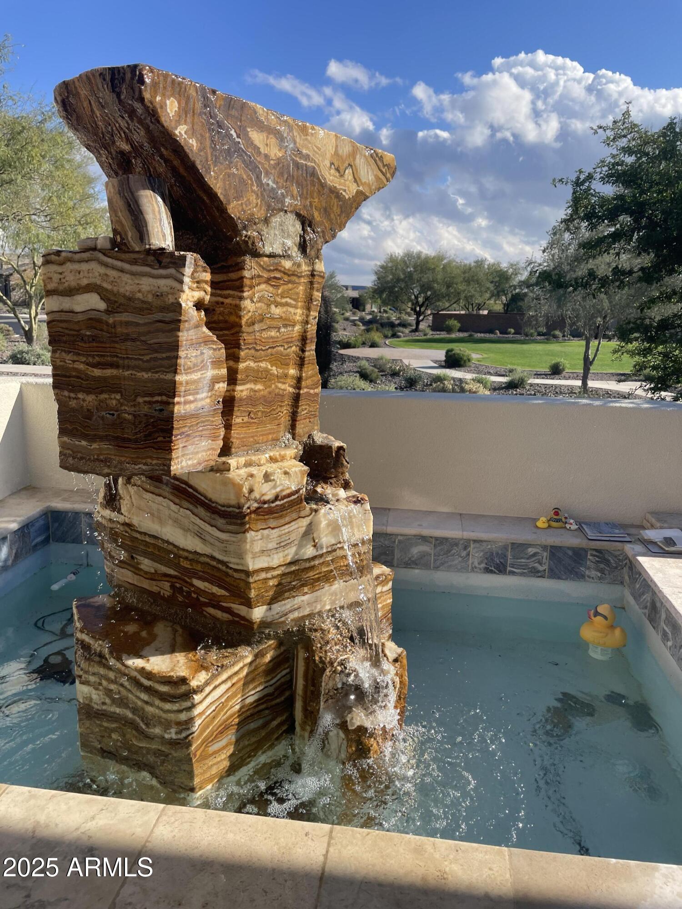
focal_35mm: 26
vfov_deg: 67.3
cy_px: 454
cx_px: 341
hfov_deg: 53.1
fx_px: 683
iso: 32
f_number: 1.6
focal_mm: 4.2
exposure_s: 1/2451
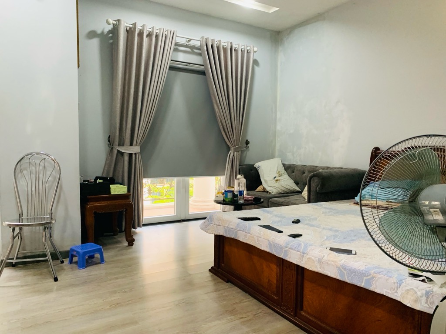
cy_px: 167
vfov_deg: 53.1
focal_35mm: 26
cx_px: 223
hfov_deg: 67.3
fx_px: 335
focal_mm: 4.25
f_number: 1.8
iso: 250
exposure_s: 1/50
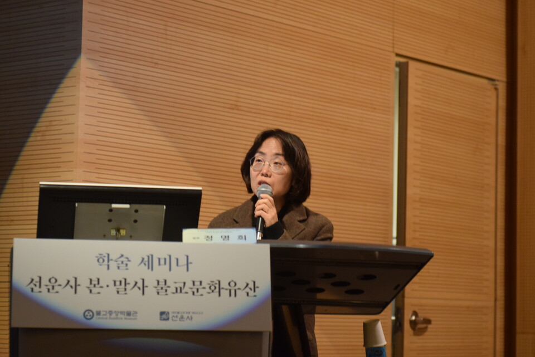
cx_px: 268
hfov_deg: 19.4
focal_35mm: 105
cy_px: 178
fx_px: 1561
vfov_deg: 13.1
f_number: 2.8
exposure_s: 1/20
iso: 1600
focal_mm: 70
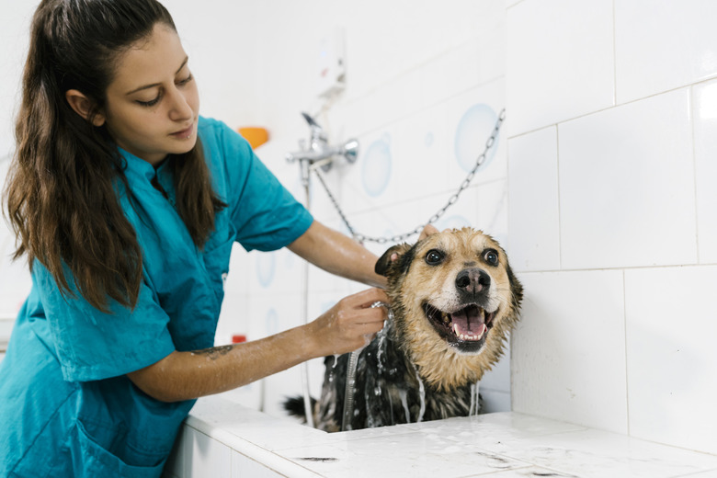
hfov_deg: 54.4
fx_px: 697
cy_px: 239
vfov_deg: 37.9
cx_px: 358
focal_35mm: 35
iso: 1600
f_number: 3.2
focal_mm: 35
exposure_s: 1/200
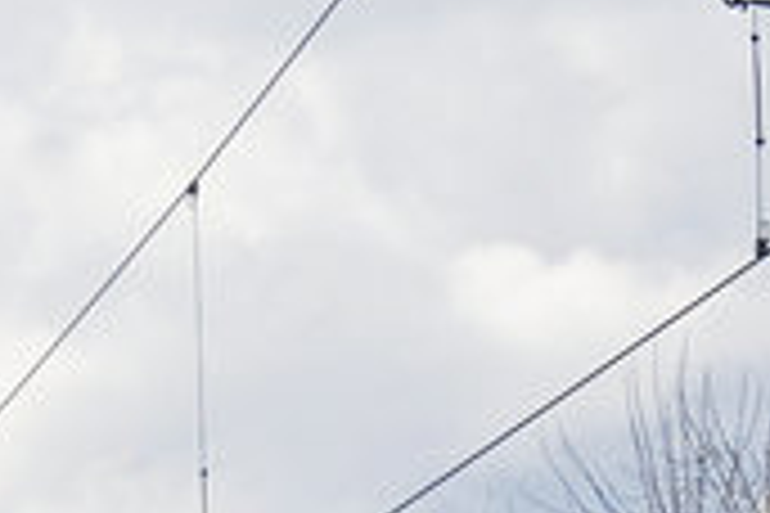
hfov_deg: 5.1
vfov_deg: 3.4
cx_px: 1094
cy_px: 1123
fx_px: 8533
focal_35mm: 399
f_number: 6.3
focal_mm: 38
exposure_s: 1/640
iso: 200
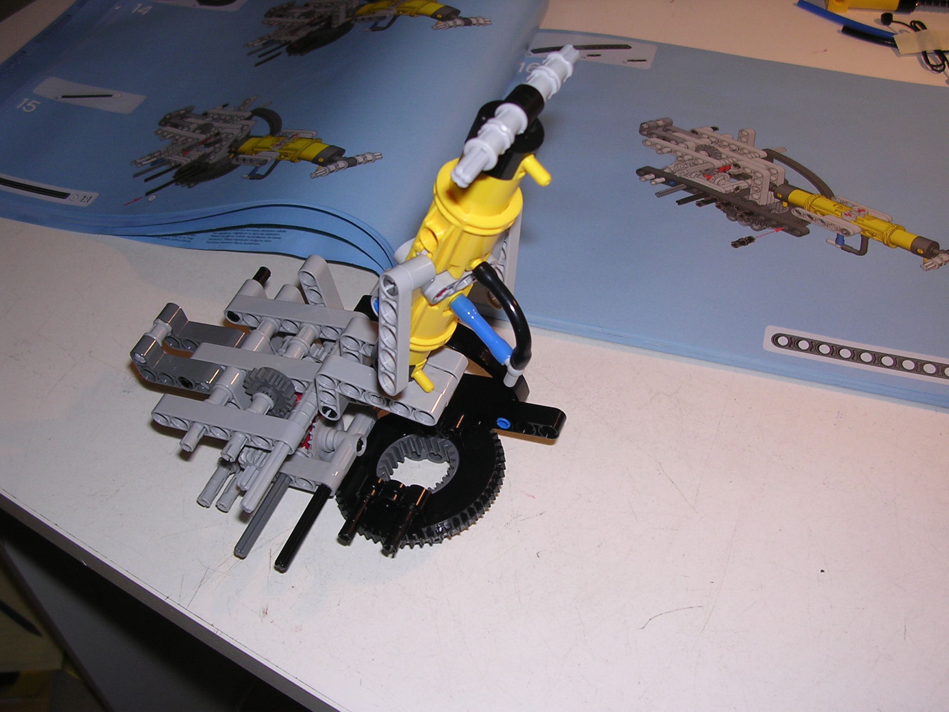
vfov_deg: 37.7
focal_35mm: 38
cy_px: 356
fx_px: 1042
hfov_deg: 49.0
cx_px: 474
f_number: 2.8
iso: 100
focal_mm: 5.8
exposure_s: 1/60.1
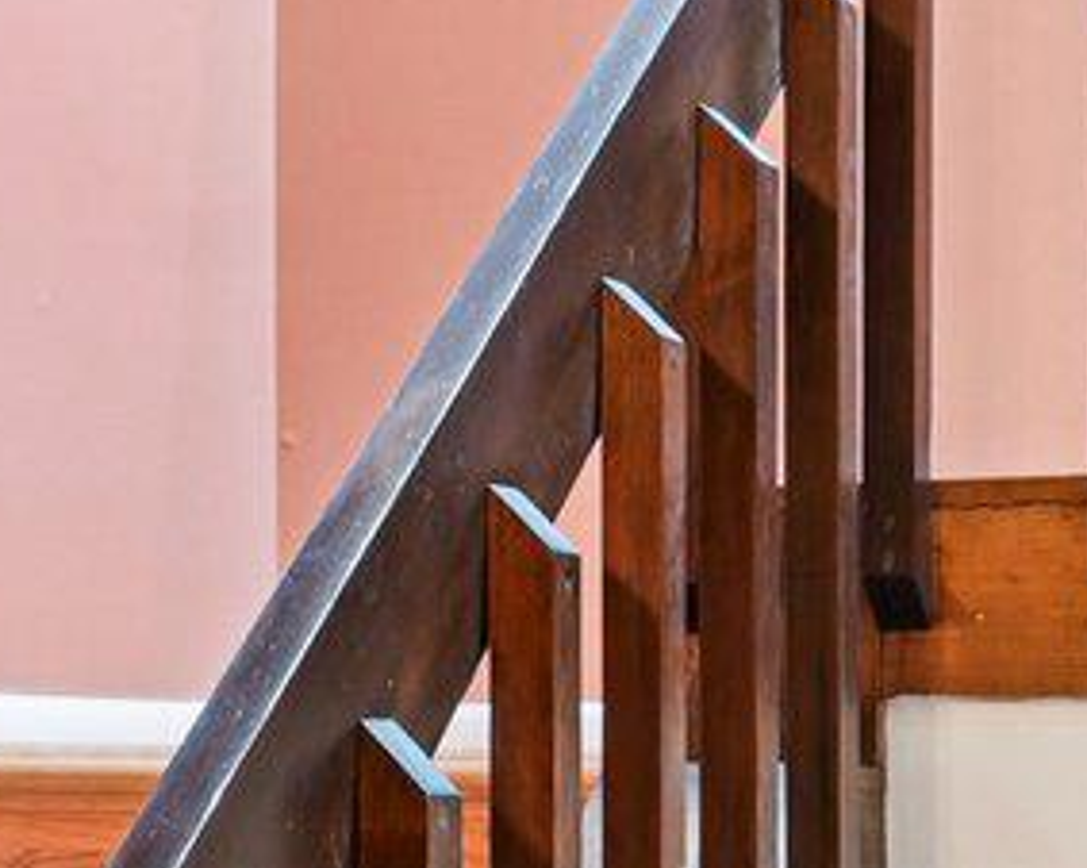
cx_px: -58
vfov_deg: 16.0
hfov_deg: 19.5
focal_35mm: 95
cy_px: 745
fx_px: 3054
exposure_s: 1/3
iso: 400
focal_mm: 14
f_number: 8
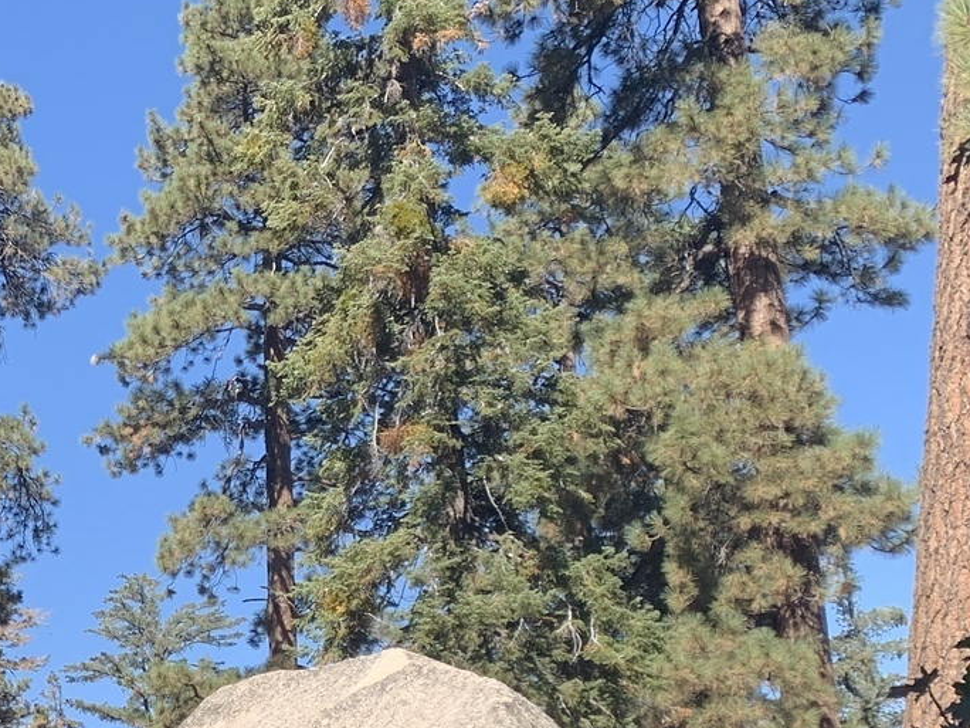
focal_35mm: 76
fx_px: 2130
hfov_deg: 23.8
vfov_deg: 18.5
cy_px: 830
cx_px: -129
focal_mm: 4.25
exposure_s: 1/749
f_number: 1.8
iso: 25
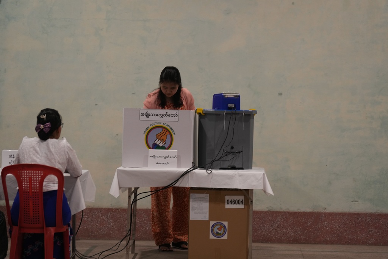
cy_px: 130
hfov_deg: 16.8
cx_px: 194
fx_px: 1315
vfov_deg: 11.2
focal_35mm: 122
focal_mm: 122
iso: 1250
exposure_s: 1/50
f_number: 3.2
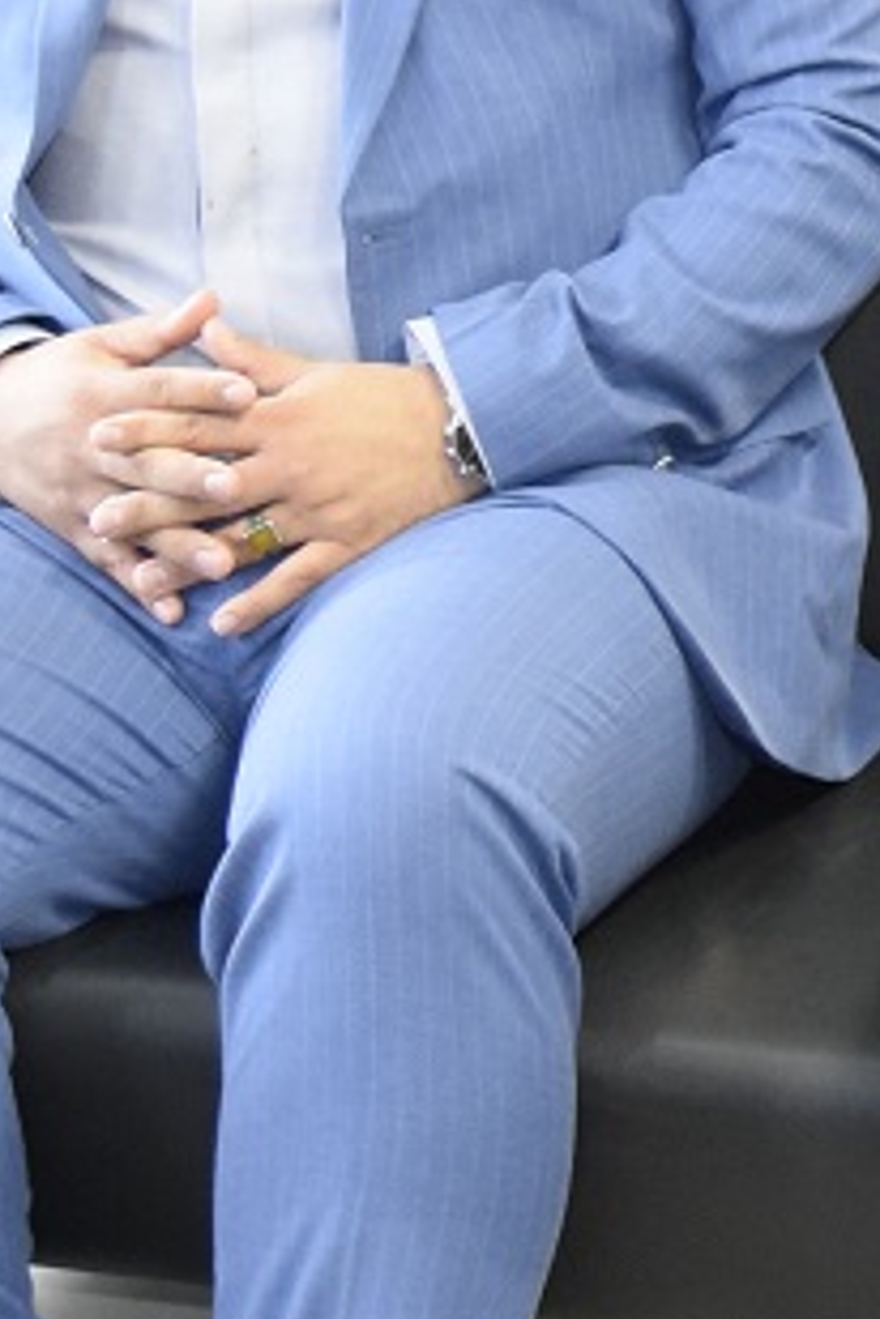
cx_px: 1538
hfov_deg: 9.4
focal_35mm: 140
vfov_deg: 14.6
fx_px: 5133
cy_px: 290
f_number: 4
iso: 2500
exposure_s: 1/80
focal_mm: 24
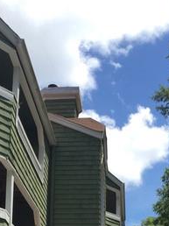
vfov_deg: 24.7
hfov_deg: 20.4
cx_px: 90
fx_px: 469
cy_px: 264
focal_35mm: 72
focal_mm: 4.15
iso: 32
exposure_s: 1/1412
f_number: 2.2
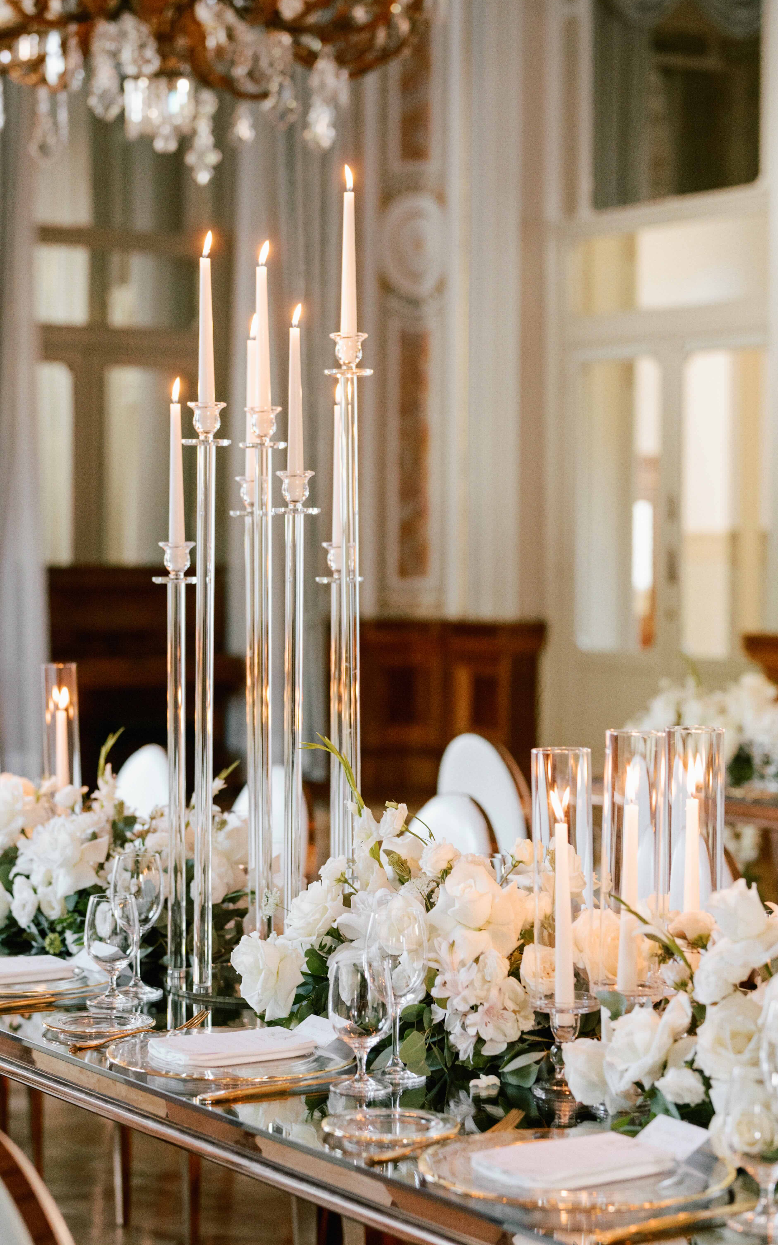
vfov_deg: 28.6
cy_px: 603
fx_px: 2443
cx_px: 236
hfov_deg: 18.0
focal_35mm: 72
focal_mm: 50
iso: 1000
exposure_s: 1/160
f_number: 2
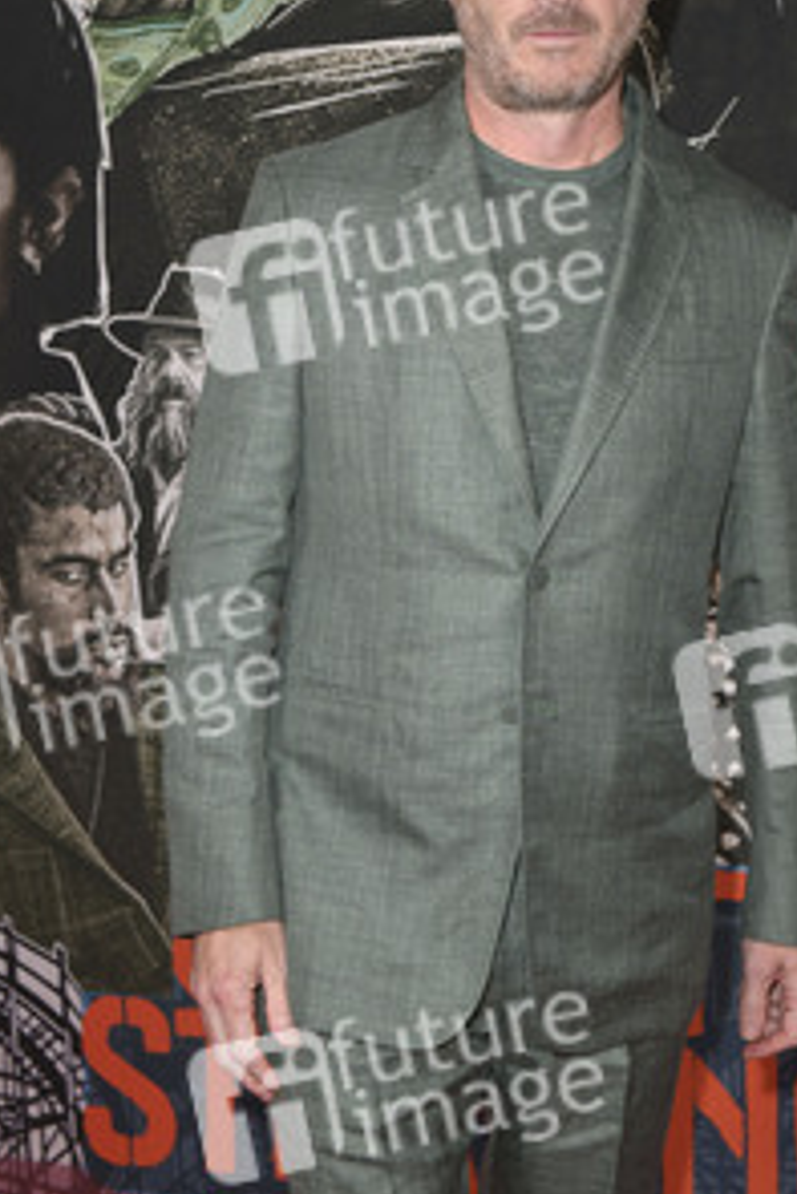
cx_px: 514
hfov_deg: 20.9
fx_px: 2156
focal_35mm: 65
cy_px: 482
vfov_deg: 30.9
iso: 800
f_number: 5.6
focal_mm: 48
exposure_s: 1/200
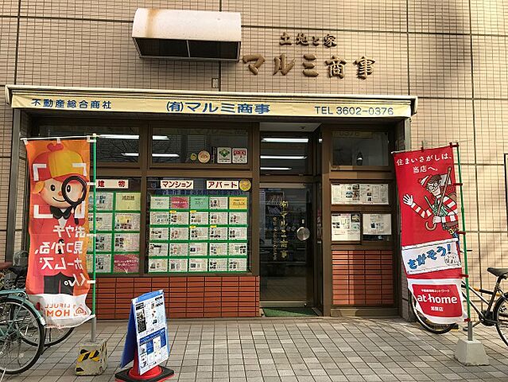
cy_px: 191
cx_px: 254
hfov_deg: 63.4
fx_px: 411
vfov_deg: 49.8
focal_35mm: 28
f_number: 1.8
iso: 20
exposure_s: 1/292
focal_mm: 3.99
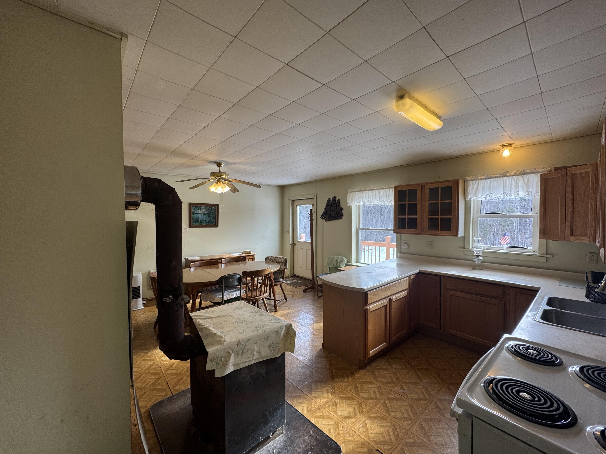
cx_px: 303
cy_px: 227
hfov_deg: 102.1
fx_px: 245
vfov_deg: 85.7
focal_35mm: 14
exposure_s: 1/120
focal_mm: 2.22
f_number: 2.2
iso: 64
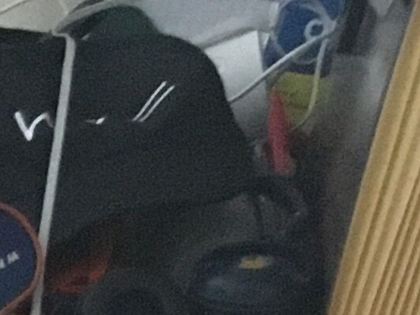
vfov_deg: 5.9
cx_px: -942
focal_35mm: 221
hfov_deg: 7.6
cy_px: 1151
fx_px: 2682
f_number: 2.2
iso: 250
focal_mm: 4.15
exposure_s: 1/17
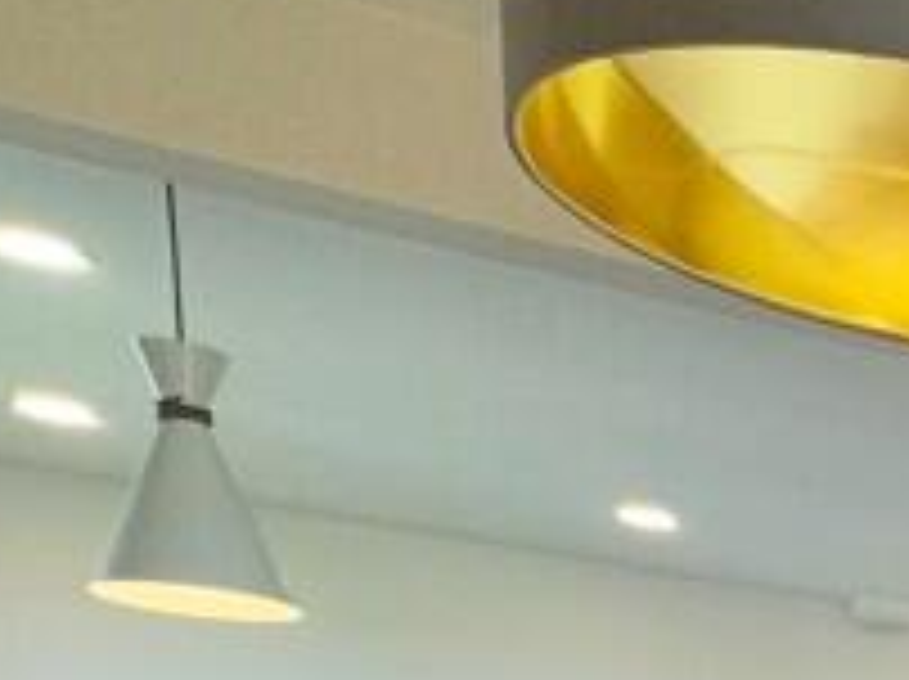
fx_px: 1862
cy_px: 1229
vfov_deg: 17.0
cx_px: 2088
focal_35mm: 71
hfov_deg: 15.9
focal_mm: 2.22
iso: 100
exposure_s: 1/100
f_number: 2.2
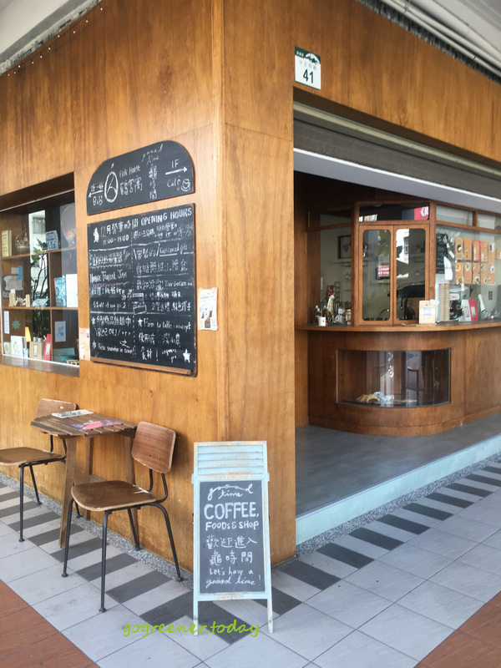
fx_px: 560
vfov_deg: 61.7
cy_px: 334
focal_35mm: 29
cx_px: 250
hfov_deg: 48.2
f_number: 2.2
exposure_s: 1/60
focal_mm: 4.15
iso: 25
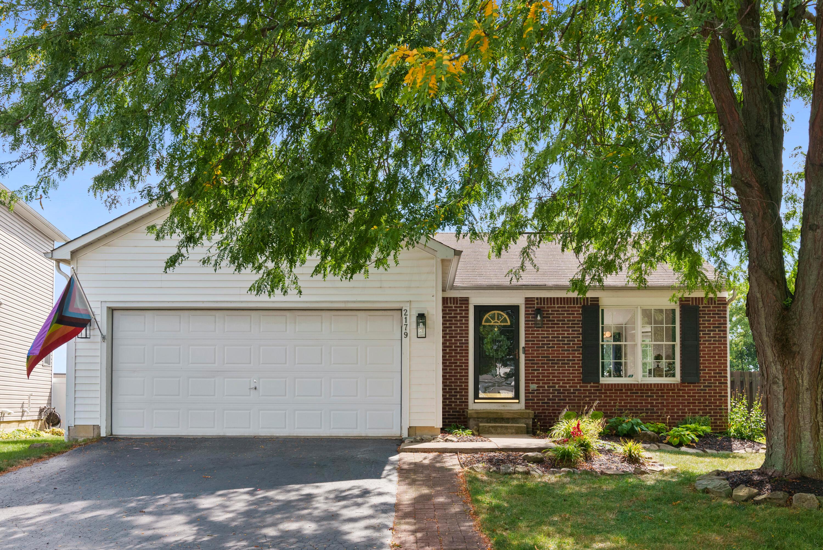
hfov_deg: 58.7
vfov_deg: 41.2
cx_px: 412
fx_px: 732
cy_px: 275
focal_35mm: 32
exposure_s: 1/320
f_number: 9
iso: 640
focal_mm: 32
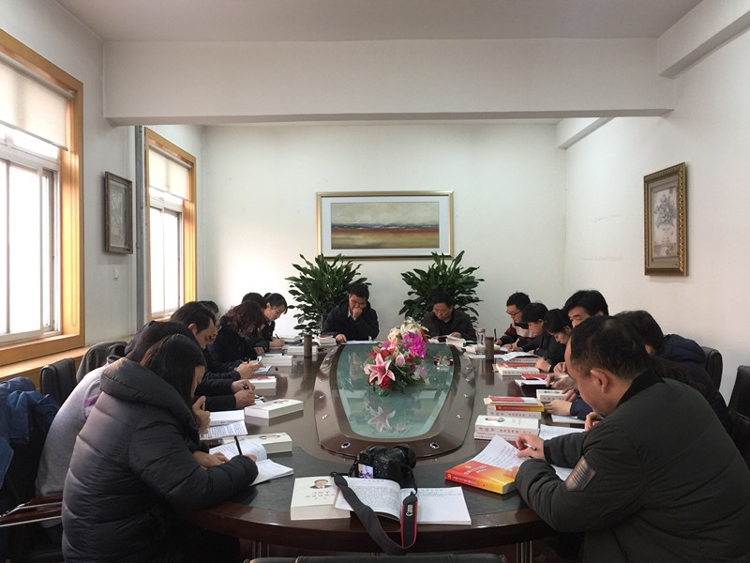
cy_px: 282
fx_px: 628
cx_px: 375
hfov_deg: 61.7
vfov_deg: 48.2
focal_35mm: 29
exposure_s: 1/17
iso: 50
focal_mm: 4.15
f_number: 2.2
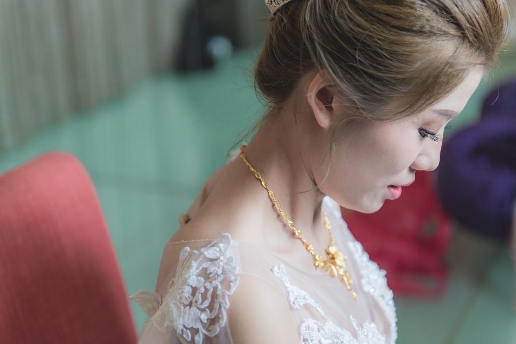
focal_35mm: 70
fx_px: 1004
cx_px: 258
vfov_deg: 19.5
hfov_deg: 28.8
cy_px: 172
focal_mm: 70
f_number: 3.2
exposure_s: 1/160
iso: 800
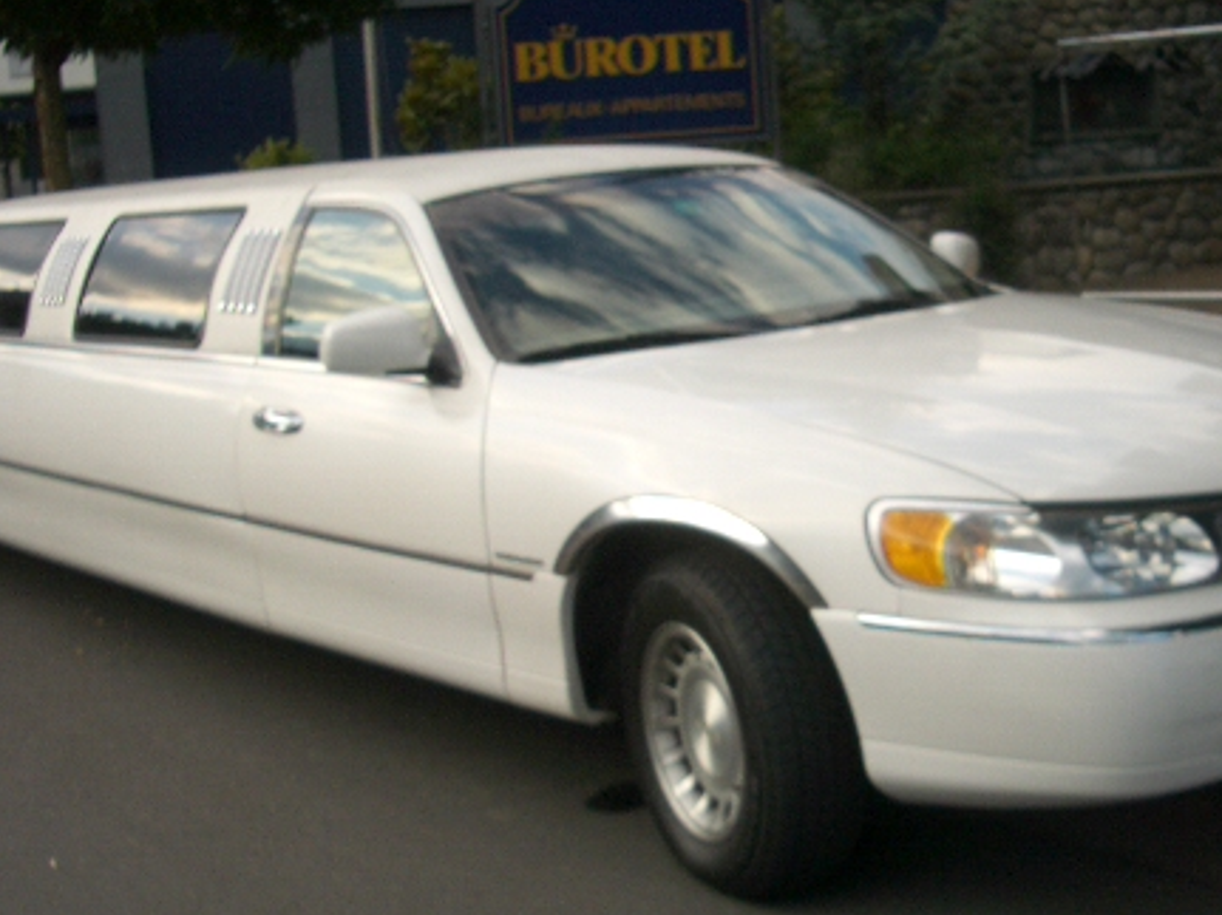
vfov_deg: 28.0
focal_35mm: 52
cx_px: 689
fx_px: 1835
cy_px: 462
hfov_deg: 36.8
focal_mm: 5.8
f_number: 2.6
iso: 50
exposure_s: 1/320
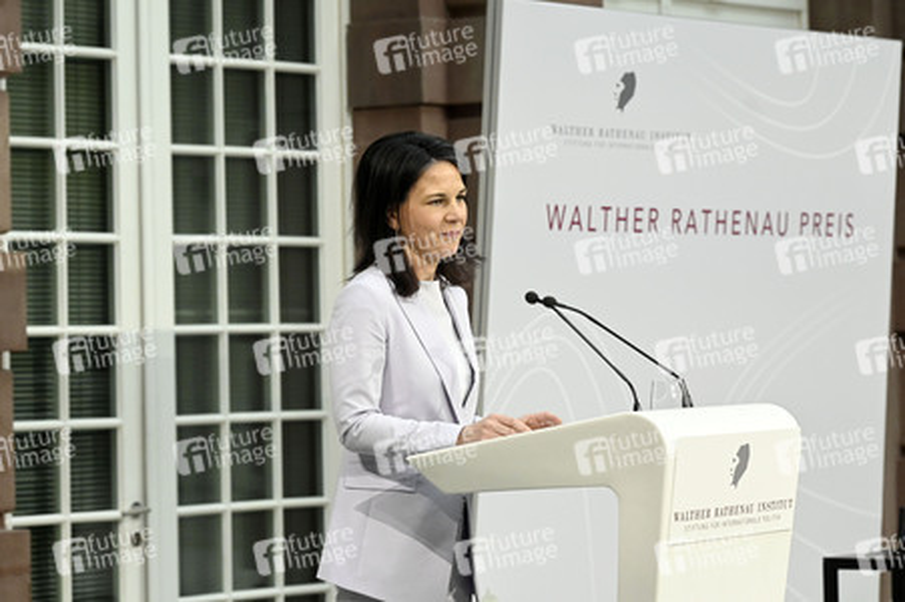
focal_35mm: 120
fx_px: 3014
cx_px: 452
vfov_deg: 11.4
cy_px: 301
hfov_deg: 17.1
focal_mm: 120
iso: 3200
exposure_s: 1/800
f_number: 5.6
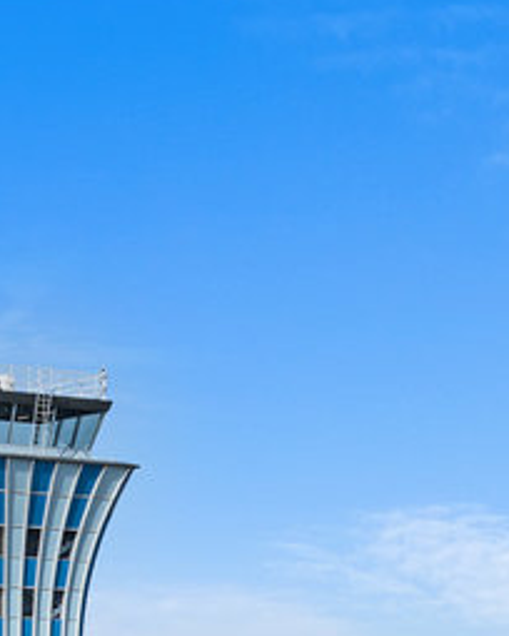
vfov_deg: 14.5
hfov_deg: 11.7
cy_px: 737
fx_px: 2429
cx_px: 646
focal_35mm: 129
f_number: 10
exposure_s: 1/250
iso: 100
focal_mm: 35
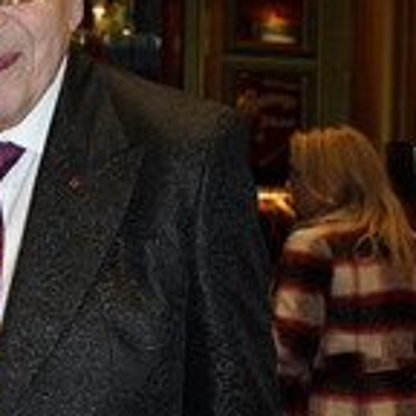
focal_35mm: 101
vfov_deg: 17.2
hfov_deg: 16.3
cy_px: 220
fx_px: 1373
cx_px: -129
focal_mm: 38
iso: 1600
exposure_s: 1/100
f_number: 5
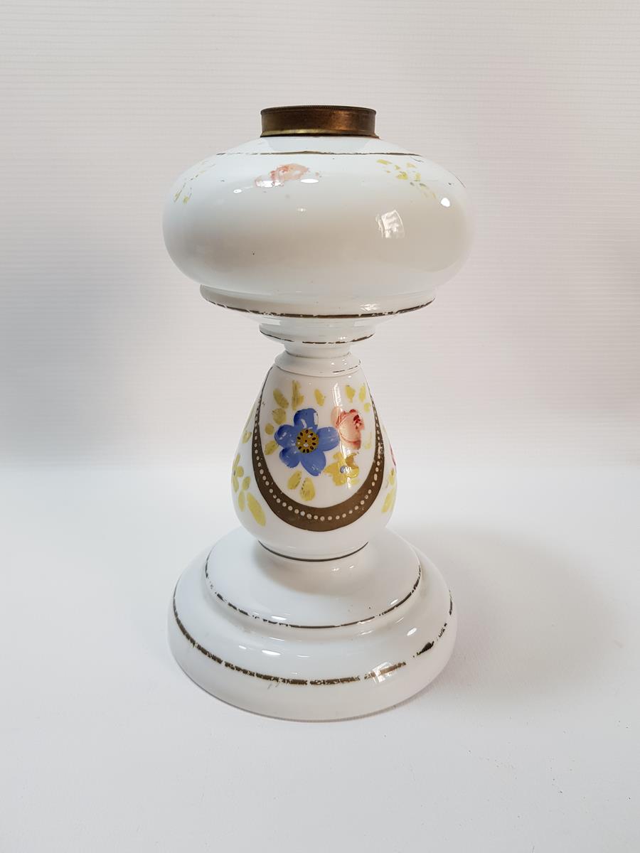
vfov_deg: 67.3
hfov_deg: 53.1
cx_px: 320
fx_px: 641
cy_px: 426
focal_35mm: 26
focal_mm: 4.3
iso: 40
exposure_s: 1/114
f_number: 1.7
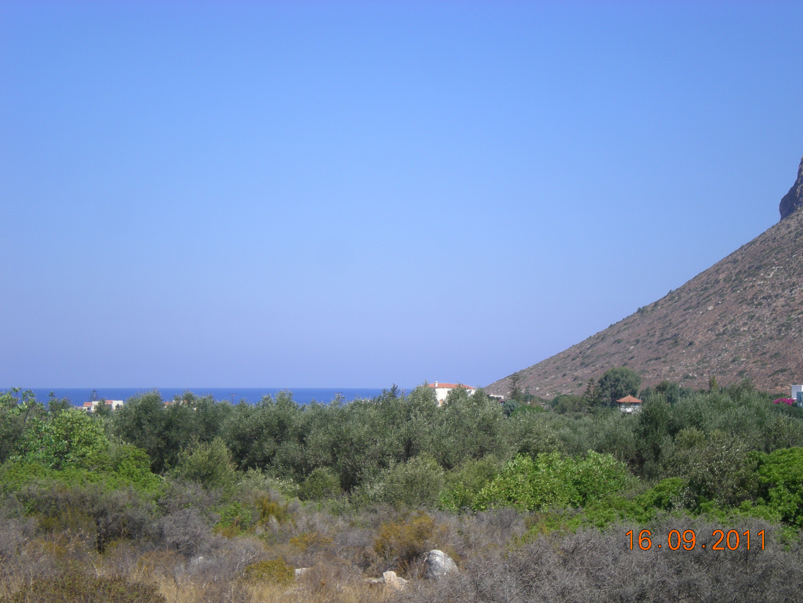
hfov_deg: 22.5
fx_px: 2018
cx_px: 402
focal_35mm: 87
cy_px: 302
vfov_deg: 17.0
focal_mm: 14.3
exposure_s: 1/180
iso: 50
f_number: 7.2
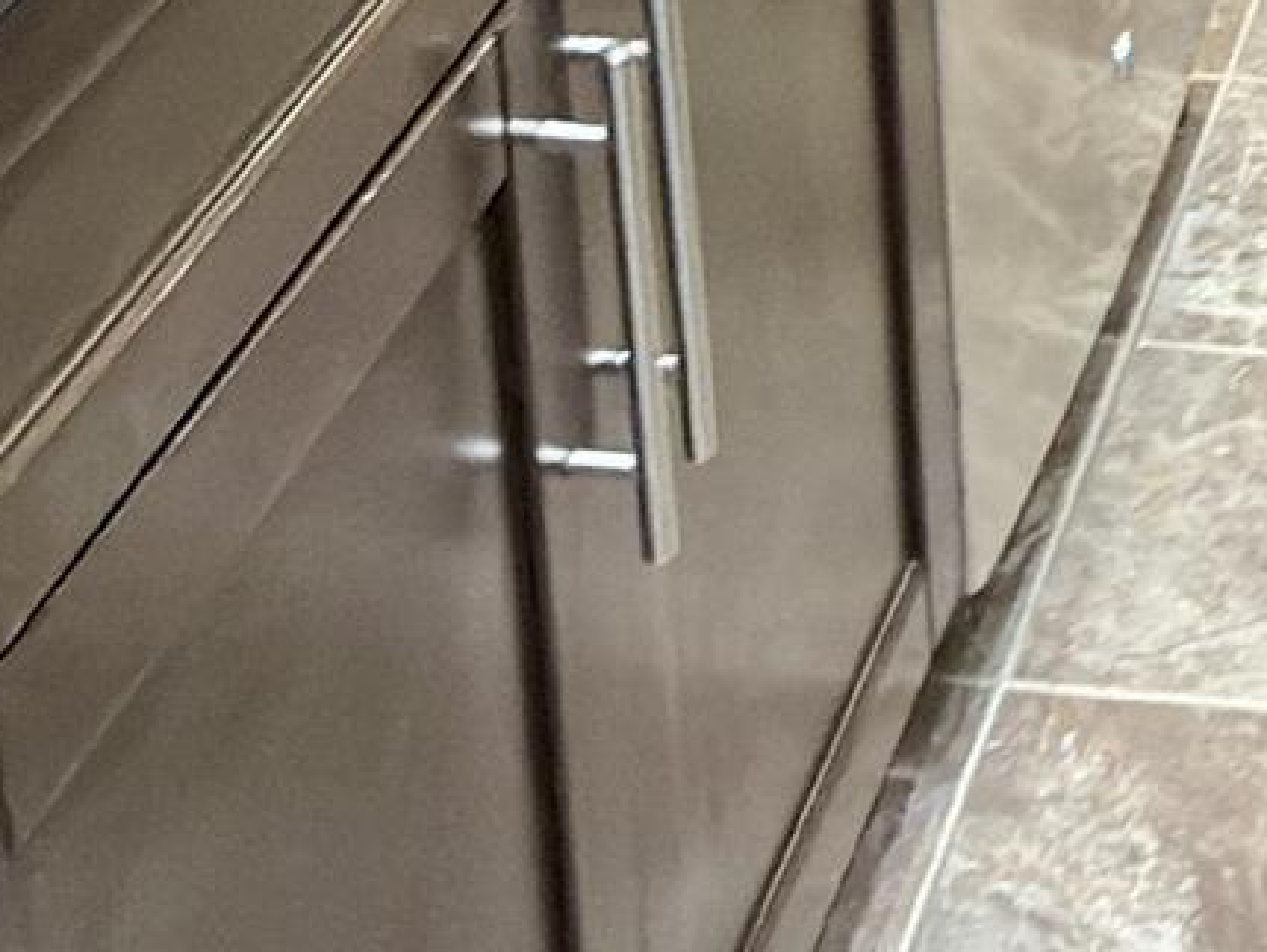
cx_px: 1559
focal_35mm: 100
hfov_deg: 18.5
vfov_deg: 13.4
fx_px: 3662
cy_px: -722
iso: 200
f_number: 2.2
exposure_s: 1/30
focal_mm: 2.22
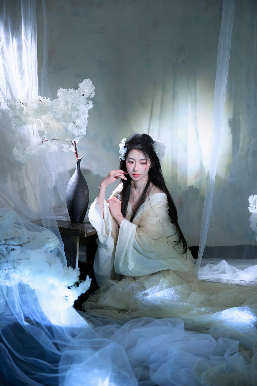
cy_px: 193
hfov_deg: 22.6
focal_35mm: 60
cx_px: 128
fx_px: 642
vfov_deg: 33.4
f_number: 2.8
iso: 1000
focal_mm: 59
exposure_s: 1/125
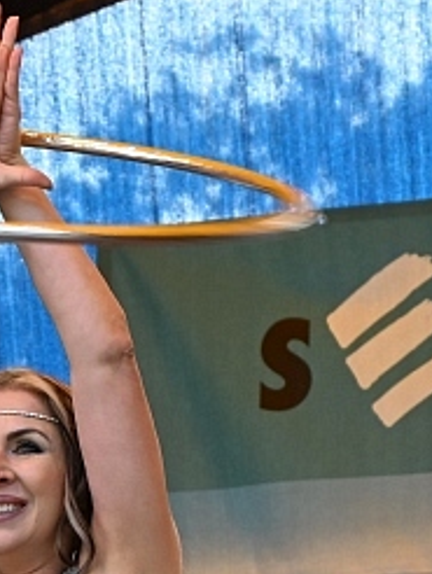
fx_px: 4767
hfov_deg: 5.2
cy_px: 943
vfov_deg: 6.8
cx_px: -9
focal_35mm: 287
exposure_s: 1/160
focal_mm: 49
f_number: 5.6
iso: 250
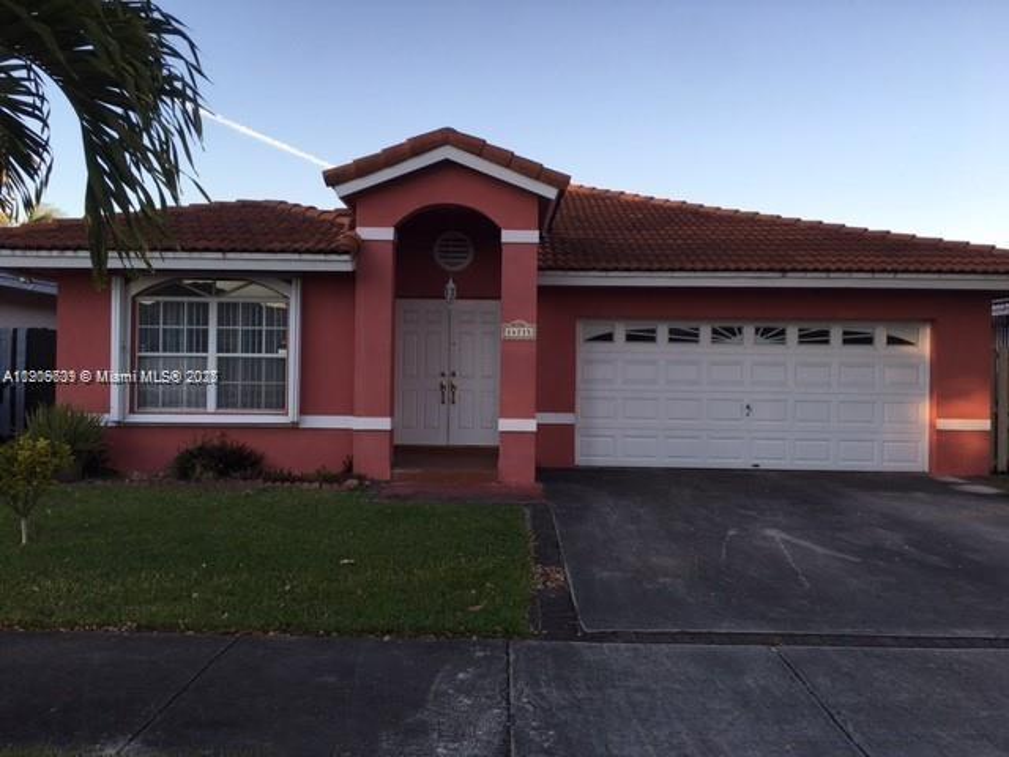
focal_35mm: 29
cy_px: 378
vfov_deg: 48.2
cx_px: 504
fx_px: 845
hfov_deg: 61.7
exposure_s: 1/225
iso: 25
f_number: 2.2
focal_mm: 4.15
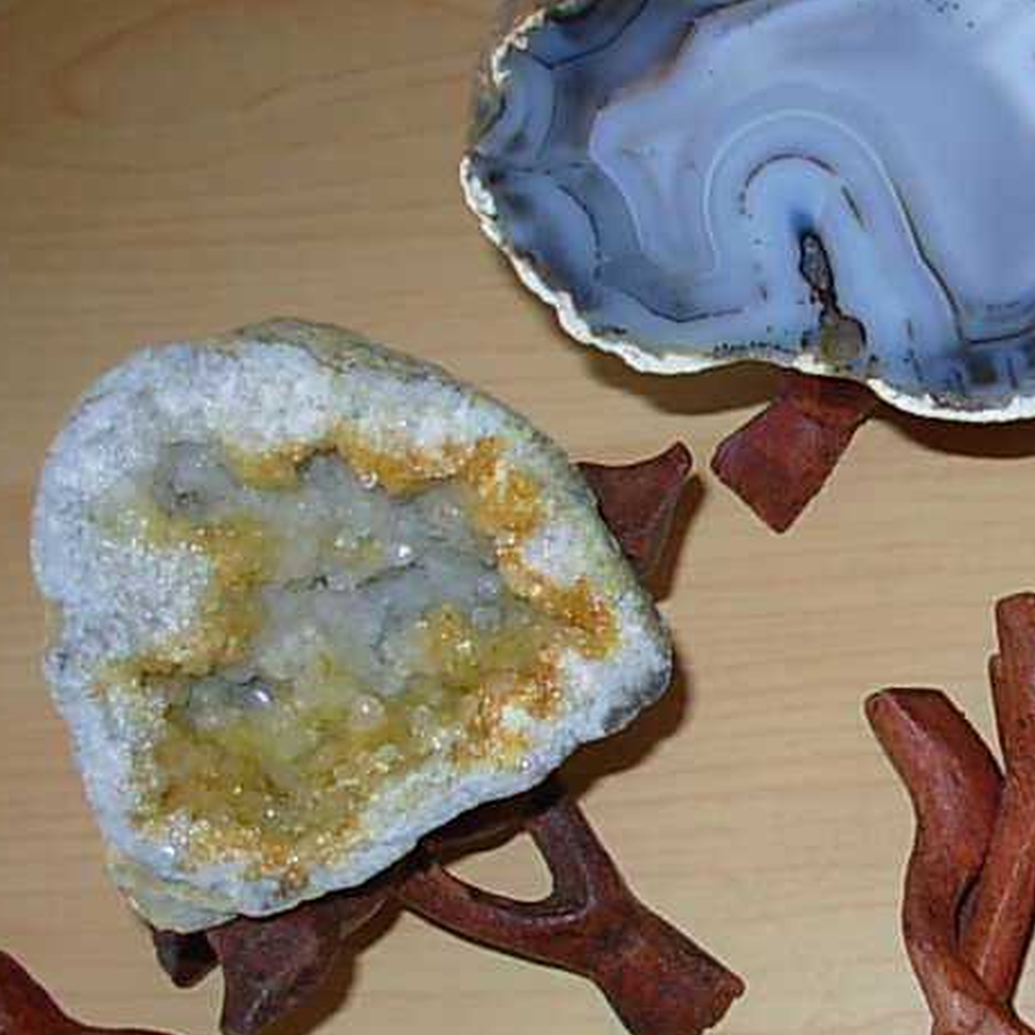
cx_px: 1019
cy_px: 647
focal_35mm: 75
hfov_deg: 22.2
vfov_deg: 23.0
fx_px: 2537
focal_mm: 6.3
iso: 50
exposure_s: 1/32
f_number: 2.9
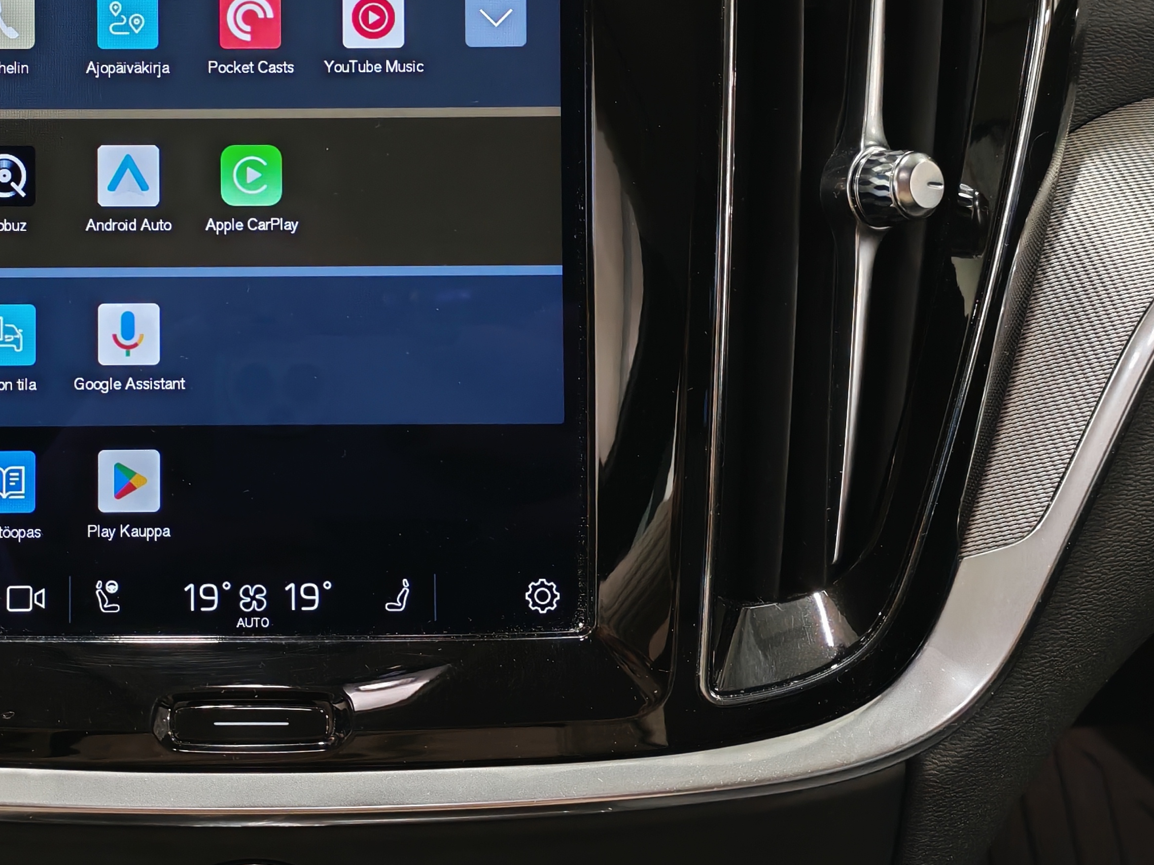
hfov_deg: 33.5
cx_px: 257
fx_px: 1867
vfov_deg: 26.0
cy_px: 322
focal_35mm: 56
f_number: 1.9
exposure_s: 1/50
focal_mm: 6.12
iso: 1000
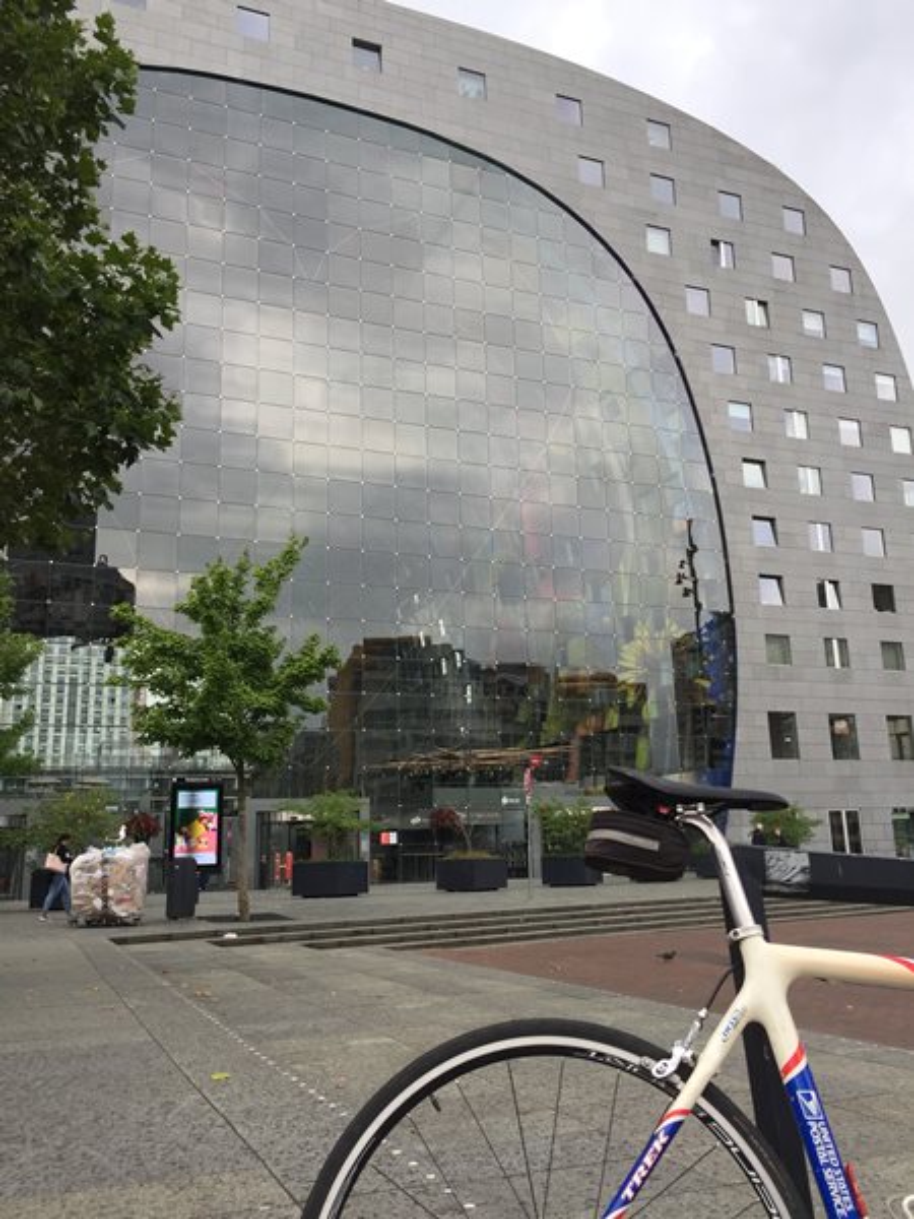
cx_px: 457
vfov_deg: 61.7
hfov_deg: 48.2
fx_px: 1021
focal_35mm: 29
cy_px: 610
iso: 32
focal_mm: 4.15
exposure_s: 1/399
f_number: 2.2
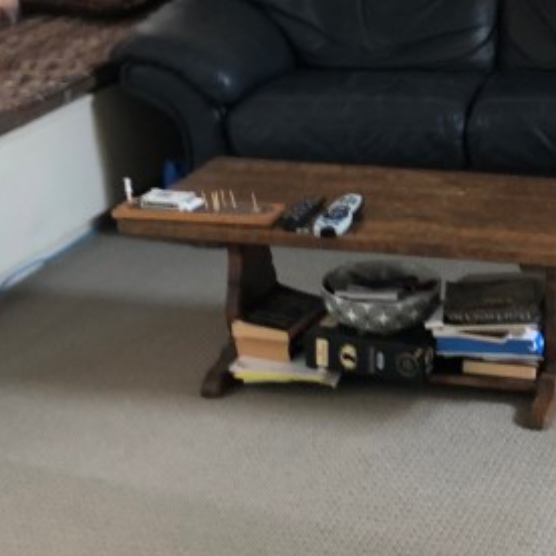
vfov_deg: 18.2
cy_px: 139
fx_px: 1726
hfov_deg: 17.8
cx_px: 566
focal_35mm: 95
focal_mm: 3.99
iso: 40
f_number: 1.8
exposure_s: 1/17
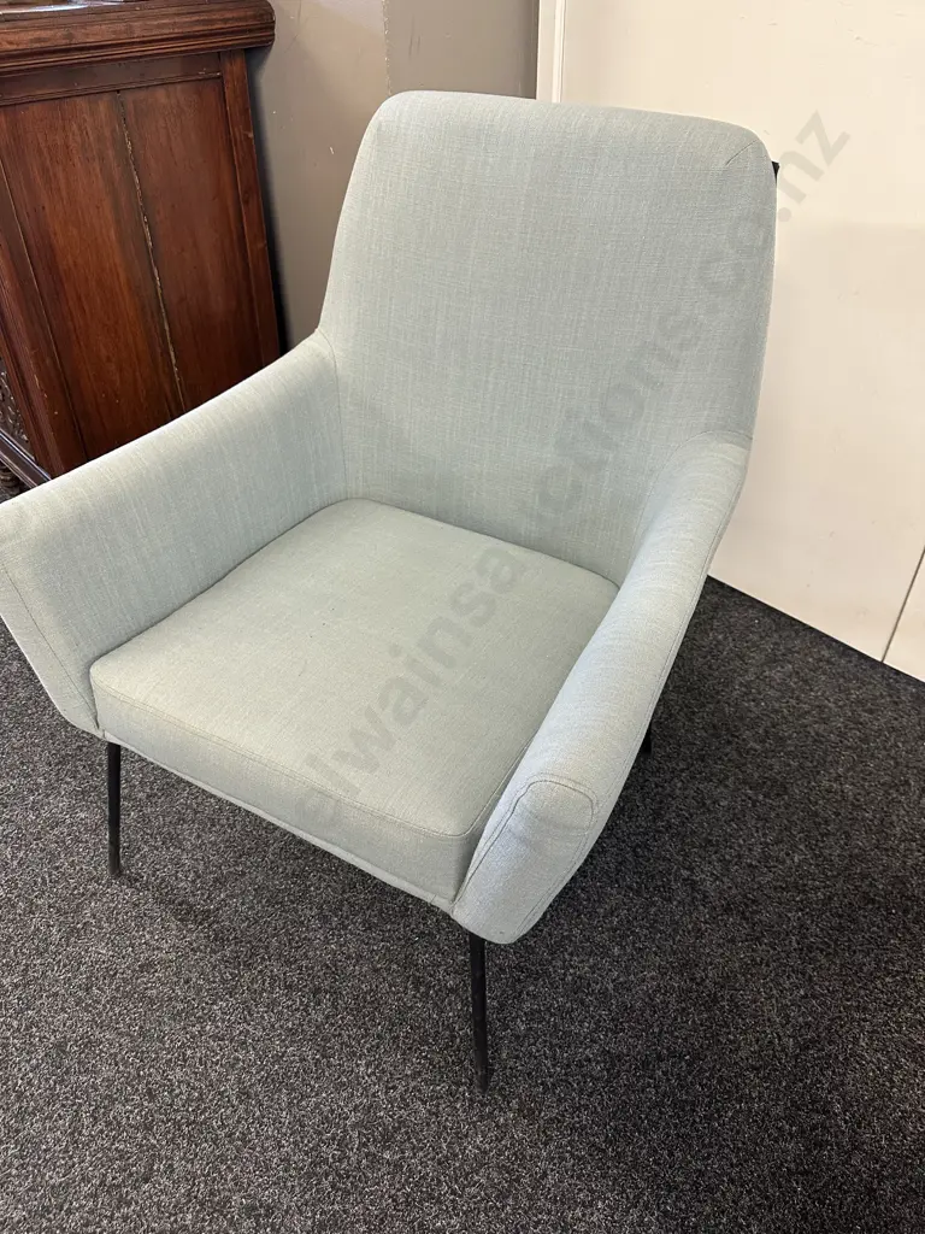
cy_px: 617
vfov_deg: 71.6
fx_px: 855
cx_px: 462
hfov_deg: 56.8
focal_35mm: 24
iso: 250
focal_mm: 6.86
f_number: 1.78
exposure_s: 1/50
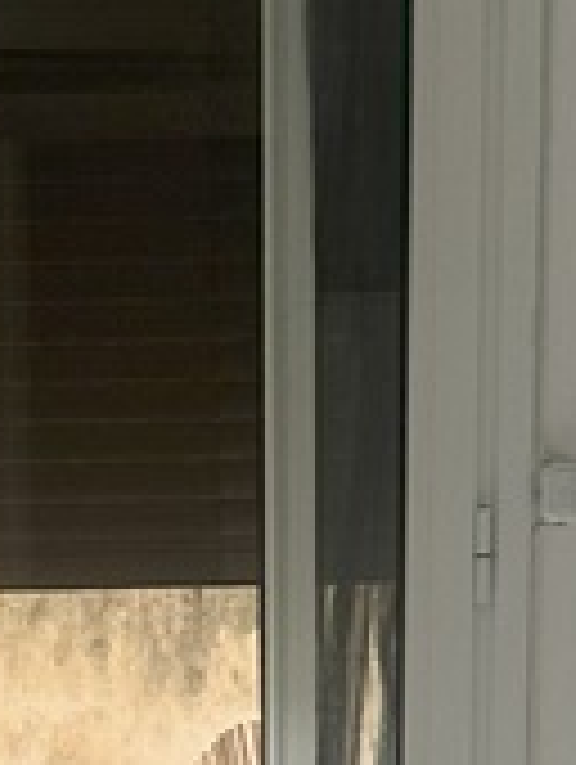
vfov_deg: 10.8
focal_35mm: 169
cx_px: 86
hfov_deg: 8.8
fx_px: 3740
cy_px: 1462
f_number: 1.78
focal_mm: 6.86
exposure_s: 1/50
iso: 125
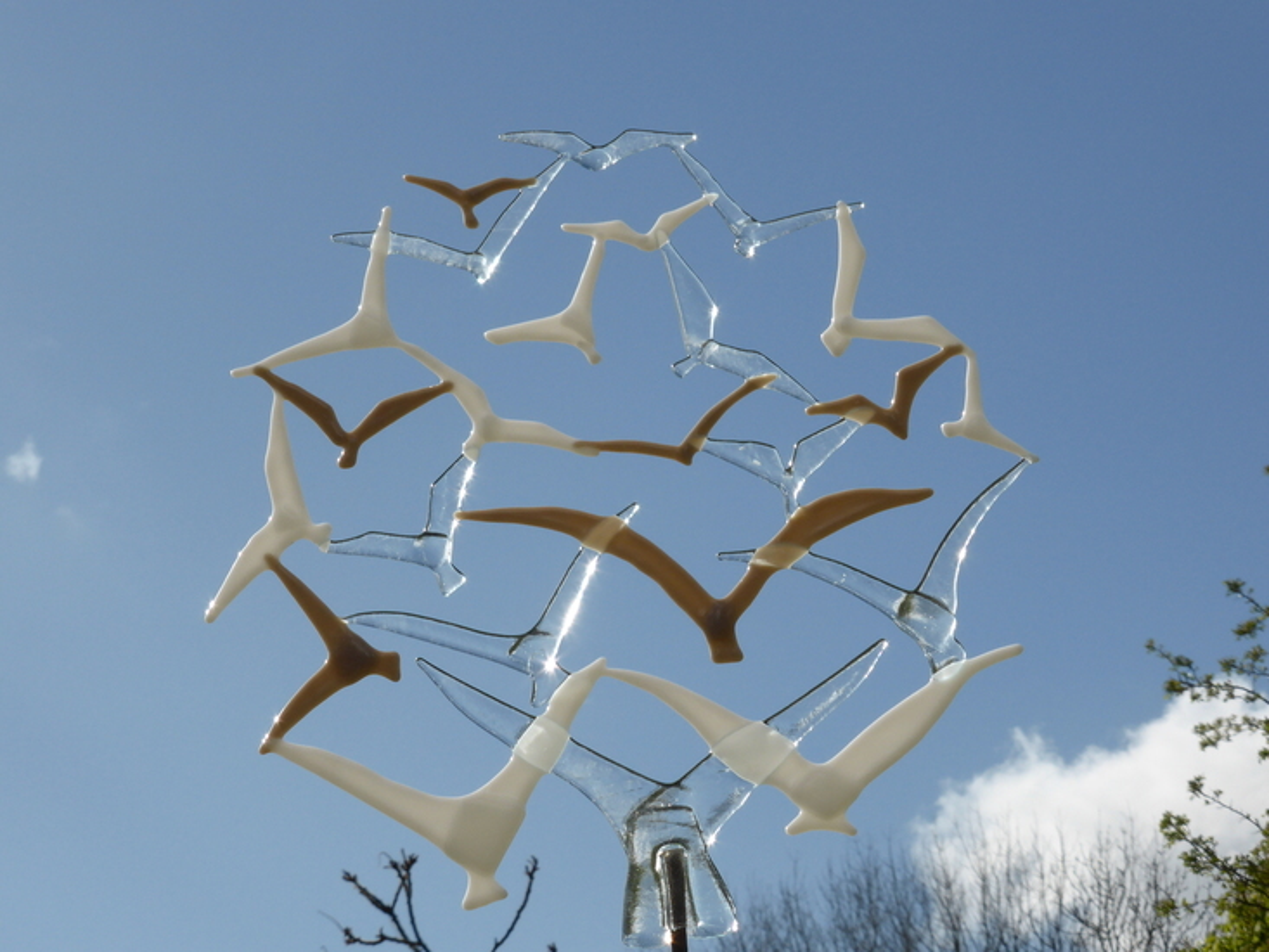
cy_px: 476
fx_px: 3813
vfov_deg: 14.2
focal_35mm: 104
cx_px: 634
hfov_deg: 18.9
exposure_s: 1/1000
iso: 100
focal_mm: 17.1
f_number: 5.3
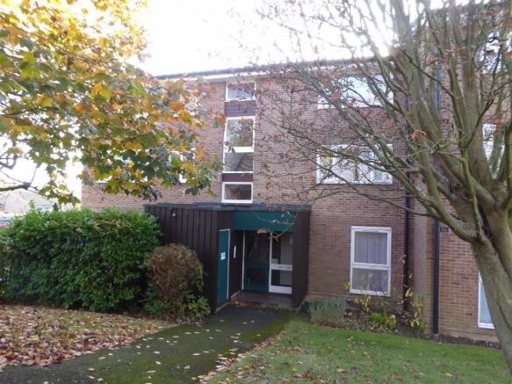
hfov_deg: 69.4
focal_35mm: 25
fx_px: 370
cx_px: 256
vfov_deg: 54.9
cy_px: 192
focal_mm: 4.3
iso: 160
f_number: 3.3
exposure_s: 1/60
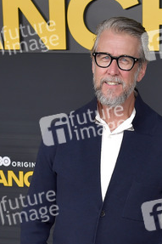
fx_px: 453
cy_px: 168
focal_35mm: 67
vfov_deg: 29.8
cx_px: 108
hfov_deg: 20.2
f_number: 6.3
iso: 400
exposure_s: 1/250
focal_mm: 48
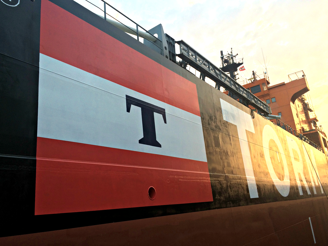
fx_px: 275
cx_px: 164
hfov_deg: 61.7
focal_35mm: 29
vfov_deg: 48.2
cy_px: 123
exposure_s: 1/120
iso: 50
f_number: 2.2
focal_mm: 4.15
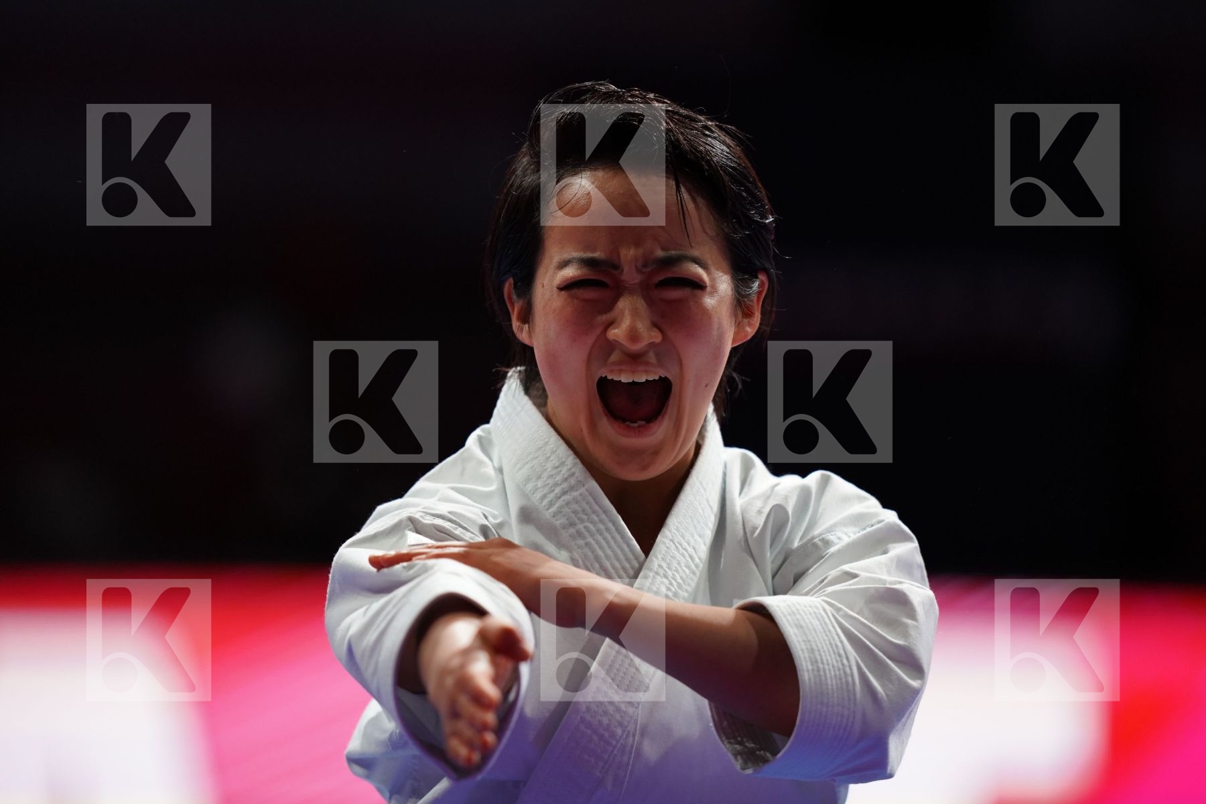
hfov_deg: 5.2
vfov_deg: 3.4
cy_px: 402
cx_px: 603
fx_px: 13399
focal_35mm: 400
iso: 2000
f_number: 2.8
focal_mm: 400
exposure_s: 1/500
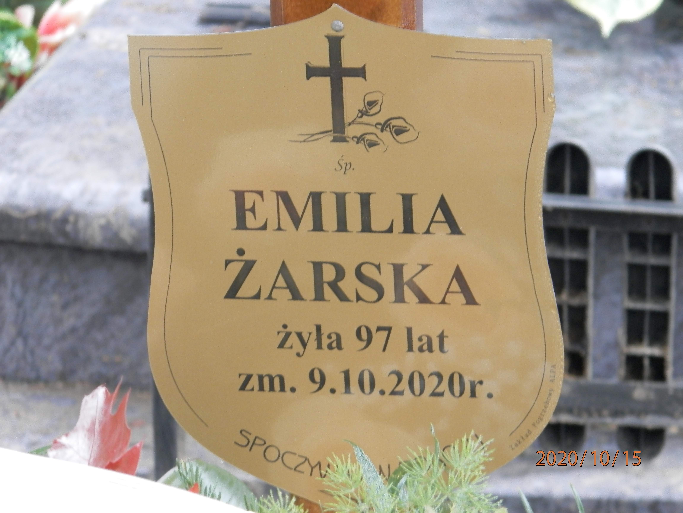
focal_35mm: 224
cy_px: 256
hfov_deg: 8.8
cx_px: 342
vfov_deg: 6.6
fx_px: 4420
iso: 200
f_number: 5.4
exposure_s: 1/30
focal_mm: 40
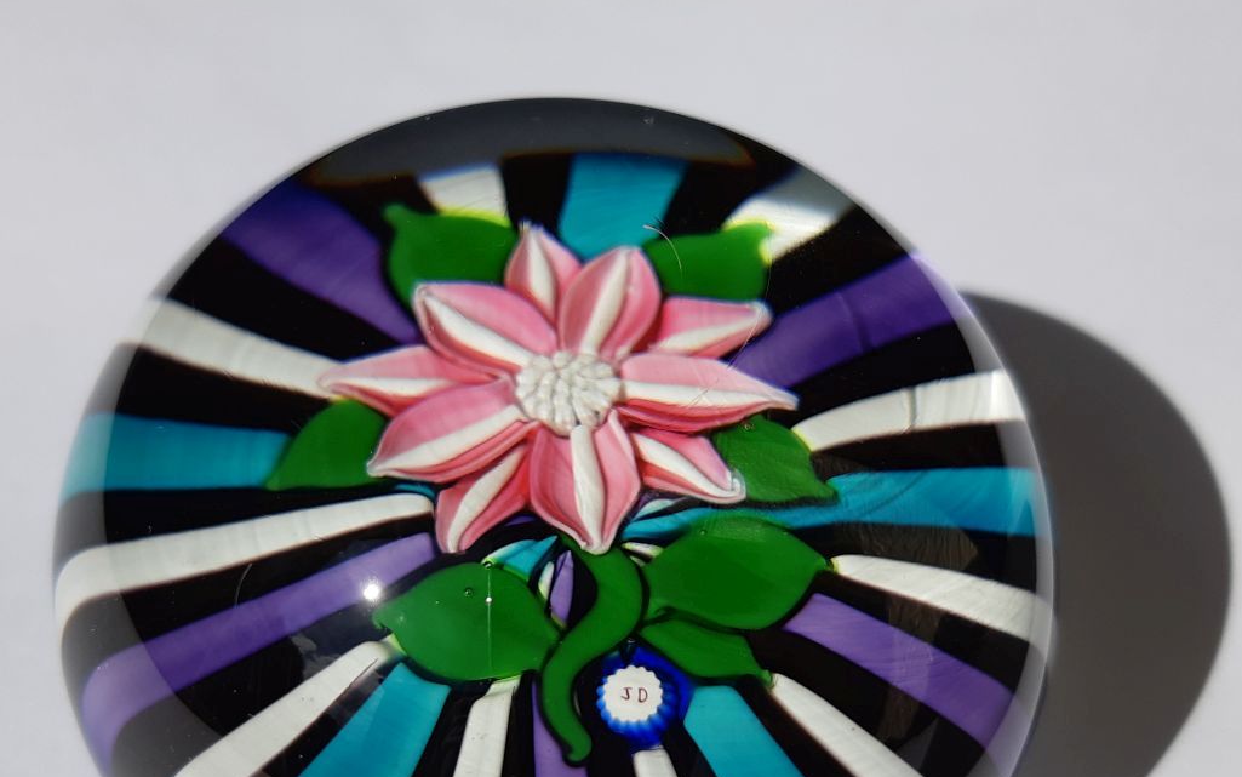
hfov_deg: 46.2
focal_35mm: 43
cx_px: 582
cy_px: 560
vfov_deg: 29.5
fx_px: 1456
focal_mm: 3.93
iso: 40
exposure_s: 1/3876
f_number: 1.7
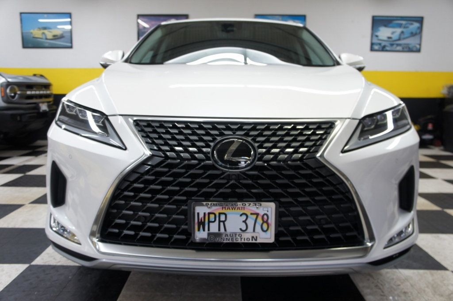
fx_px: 377
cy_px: 150
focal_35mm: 30
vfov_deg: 43.5
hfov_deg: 62.0
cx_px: 226
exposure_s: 1/30
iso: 250
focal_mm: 20
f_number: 4
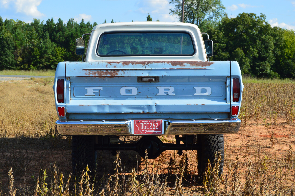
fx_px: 614
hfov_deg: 27.0
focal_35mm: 75
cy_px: 98
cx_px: 148
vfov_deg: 18.1
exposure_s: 1/400
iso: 400
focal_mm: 50
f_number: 11
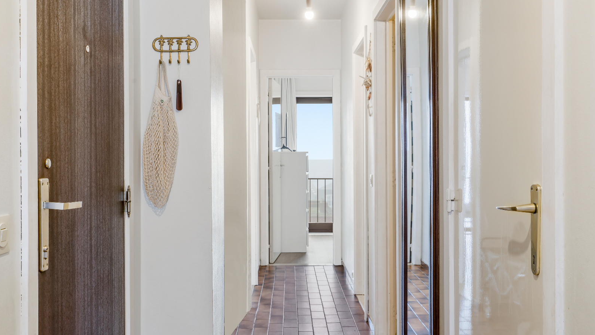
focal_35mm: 36
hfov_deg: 55.3
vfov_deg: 32.8
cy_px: 152
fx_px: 568
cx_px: 296
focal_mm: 34
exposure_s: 1/1.25
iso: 100
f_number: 11
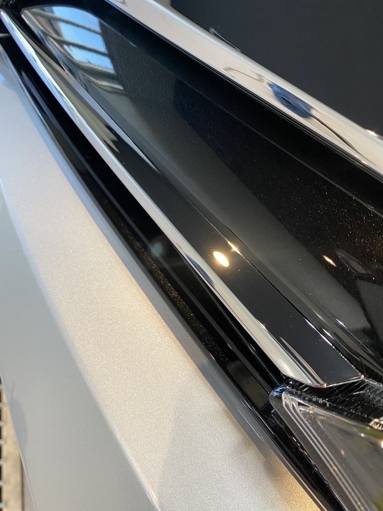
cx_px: 192
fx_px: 384
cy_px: 256
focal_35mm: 26
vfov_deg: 67.3
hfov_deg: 53.1
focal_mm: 4.25
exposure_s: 1/60
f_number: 1.8
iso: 125
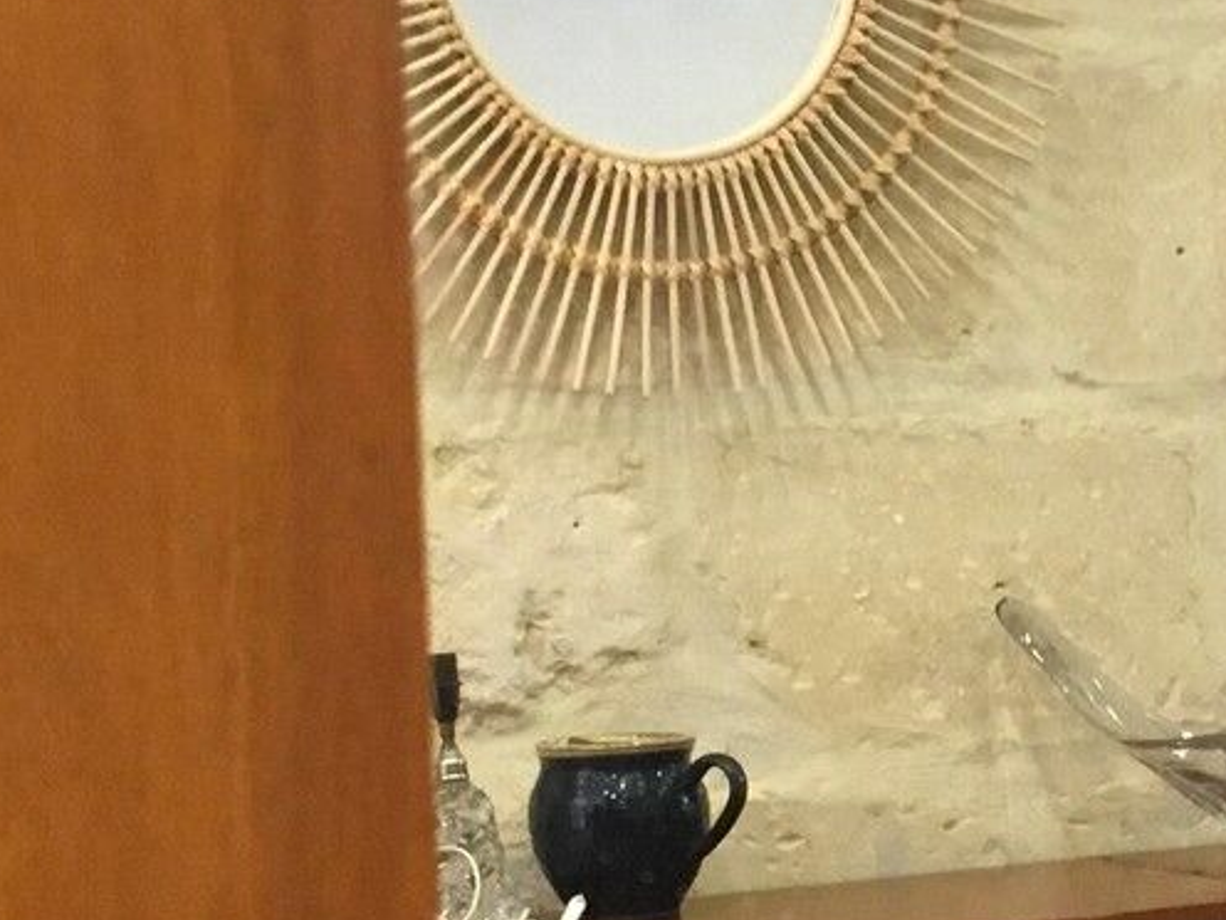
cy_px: 747
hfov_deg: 16.6
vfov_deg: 12.6
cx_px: 1127
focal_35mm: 117
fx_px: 4144
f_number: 2.2
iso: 160
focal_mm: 4.15
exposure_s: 1/33
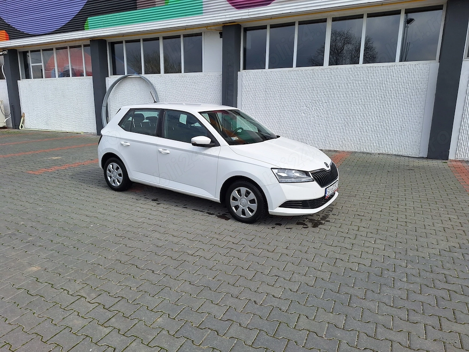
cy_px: 176
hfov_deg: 73.9
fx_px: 312
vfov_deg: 58.9
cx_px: 234
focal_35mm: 23
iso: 40
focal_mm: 5.54
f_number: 1.8
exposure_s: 1/2179
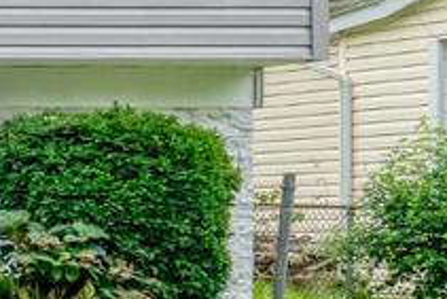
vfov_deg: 8.7
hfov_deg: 9.2
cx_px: -1055
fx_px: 1951
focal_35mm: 157
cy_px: -23
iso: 1250
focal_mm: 23
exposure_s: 1/1600
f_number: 8
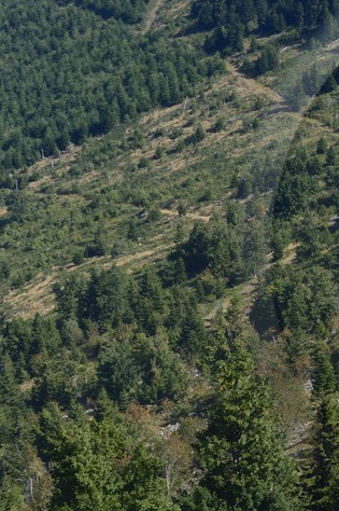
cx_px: 568
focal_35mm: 152
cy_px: 256
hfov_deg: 8.7
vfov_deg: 13.5
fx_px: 2152
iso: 200
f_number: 10
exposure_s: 1/320
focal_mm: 45
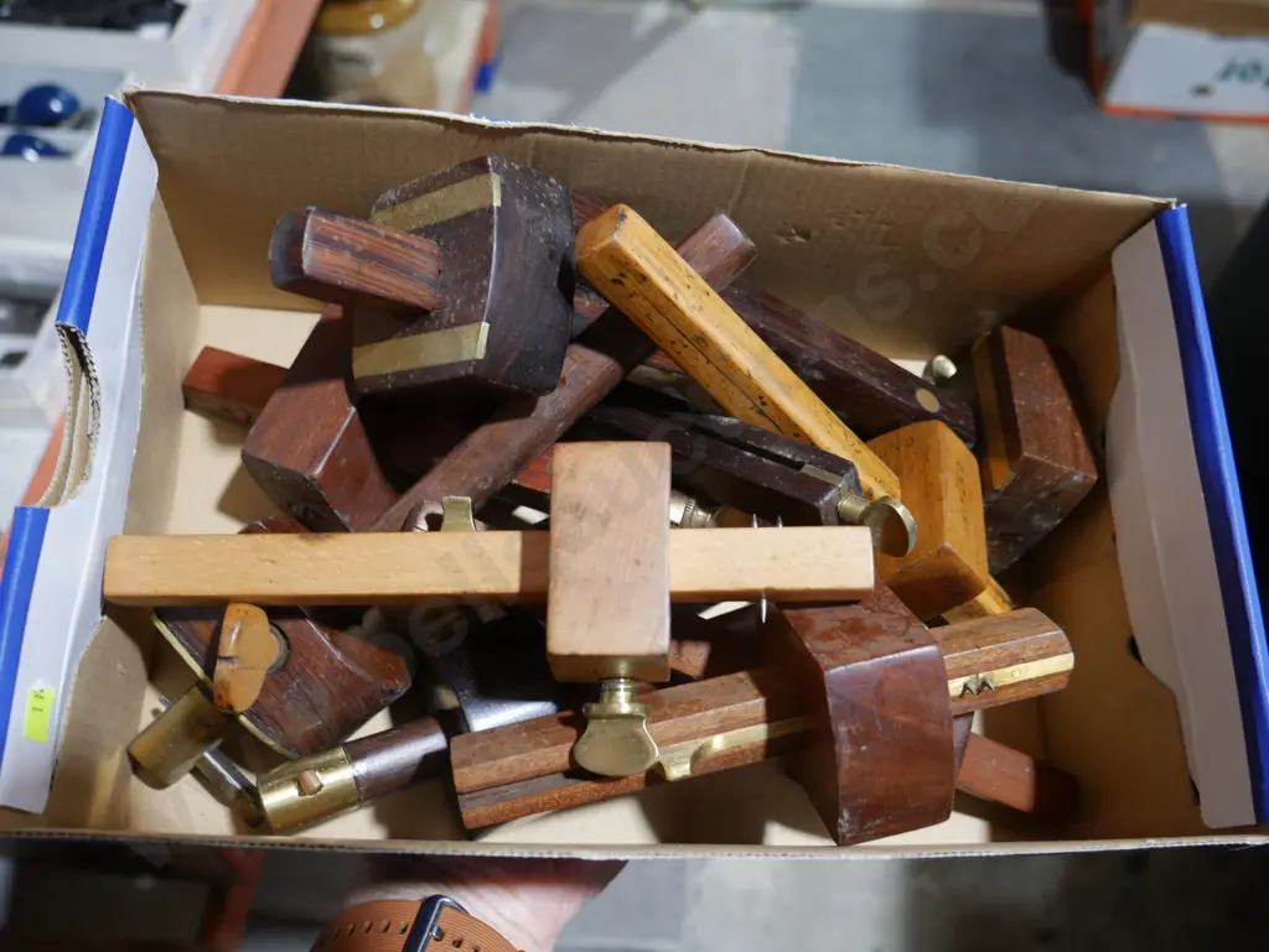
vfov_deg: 44.2
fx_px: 1174
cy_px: 476
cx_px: 634
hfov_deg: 56.8
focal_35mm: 32
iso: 400
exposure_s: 1/60
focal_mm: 16
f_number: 3.6
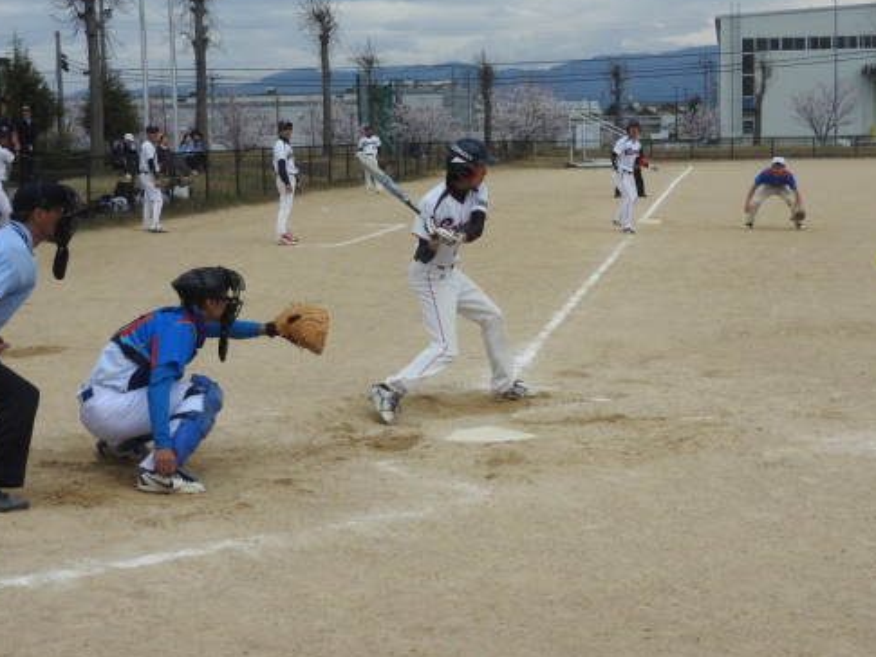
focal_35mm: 68
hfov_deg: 28.5
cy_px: 292
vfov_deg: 21.6
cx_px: 459
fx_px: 1721
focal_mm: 9.9
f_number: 4
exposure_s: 1/1000
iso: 100
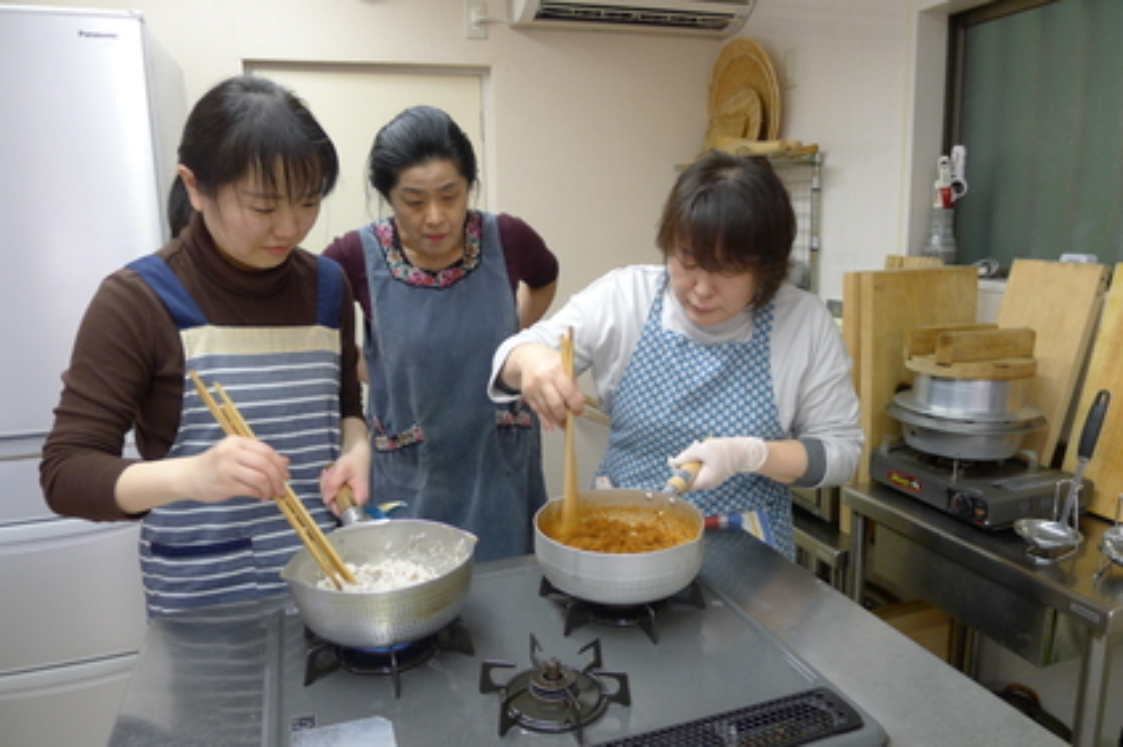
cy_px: 374
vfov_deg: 53.1
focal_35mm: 24
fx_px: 748
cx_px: 562
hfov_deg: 73.8
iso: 200
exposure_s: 1/60
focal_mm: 5.1
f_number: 2
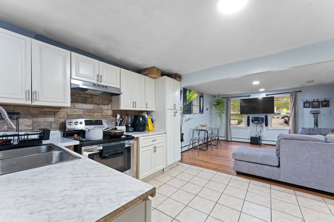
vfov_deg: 81.2
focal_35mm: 14
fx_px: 130
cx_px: 167
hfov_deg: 104.3
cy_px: 111
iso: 200
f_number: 9
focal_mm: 14
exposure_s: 2.5
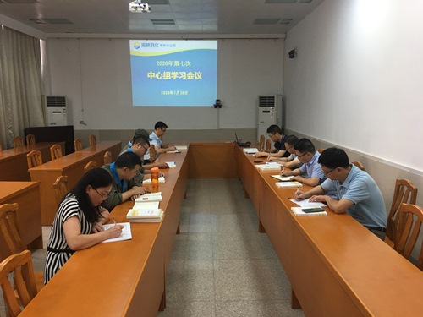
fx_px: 354
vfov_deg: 48.2
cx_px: 212
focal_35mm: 29
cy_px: 158
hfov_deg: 61.7
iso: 50
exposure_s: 1/17
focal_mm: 4.15
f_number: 2.2
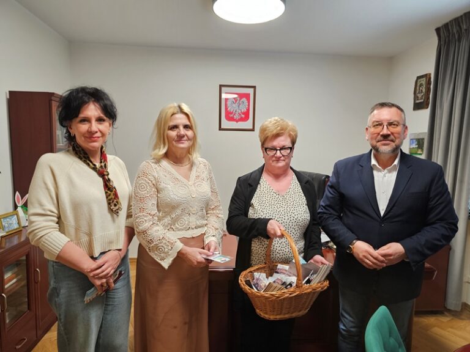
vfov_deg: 58.9
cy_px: 176
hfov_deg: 73.9
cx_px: 235
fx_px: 312
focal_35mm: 23
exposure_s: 1/100
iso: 125
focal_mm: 6.3
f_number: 1.7
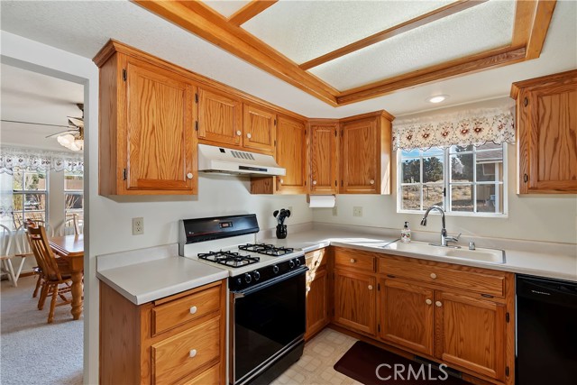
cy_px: 192
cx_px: 288
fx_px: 240
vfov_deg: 77.4
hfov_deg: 100.4
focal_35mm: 15
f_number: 8
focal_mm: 10
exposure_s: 1/30
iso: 200
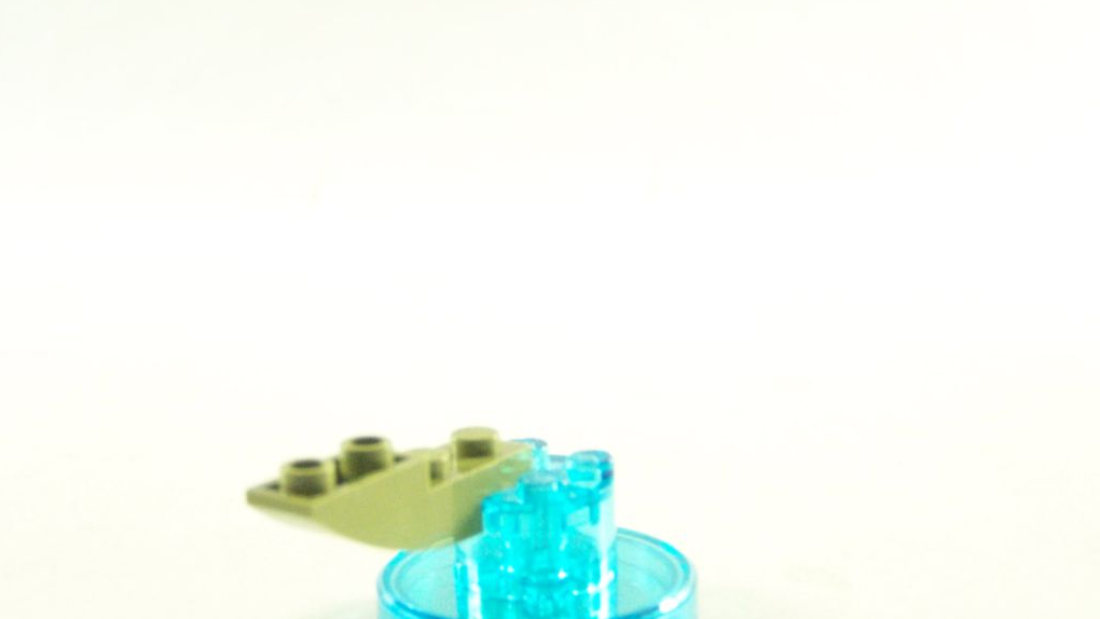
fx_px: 2042
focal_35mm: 70
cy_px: 324
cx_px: 549
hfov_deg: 30.1
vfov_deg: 17.2
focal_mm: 10.7
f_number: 3.2
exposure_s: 1/60
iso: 400
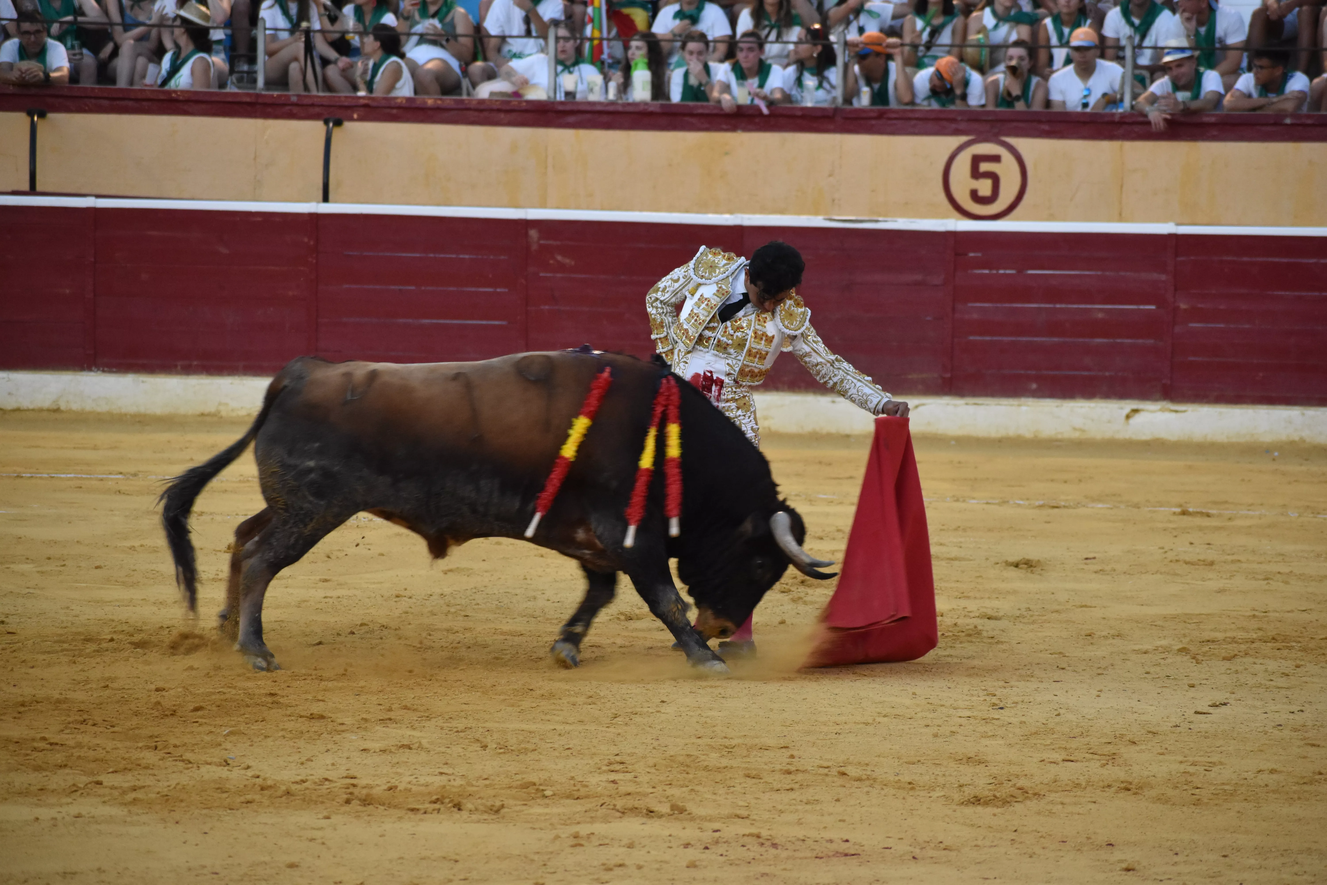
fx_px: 7464
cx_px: 664
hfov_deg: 10.2
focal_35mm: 202
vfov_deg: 6.8
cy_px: 442
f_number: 4.8
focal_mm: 135
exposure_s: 1/200
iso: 1600
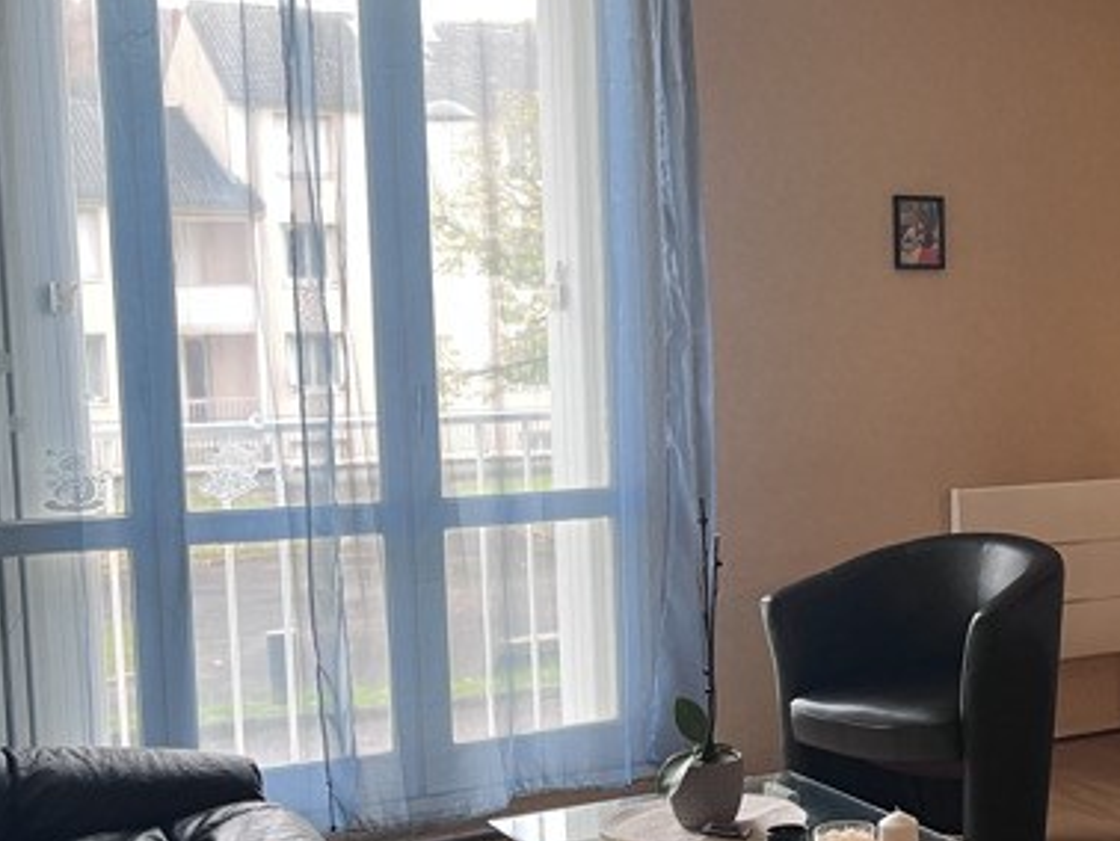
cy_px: 503
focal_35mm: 55
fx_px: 1781
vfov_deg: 26.5
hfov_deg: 33.0
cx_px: 1025
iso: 125
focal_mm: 5.1
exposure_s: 1/61
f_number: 1.6
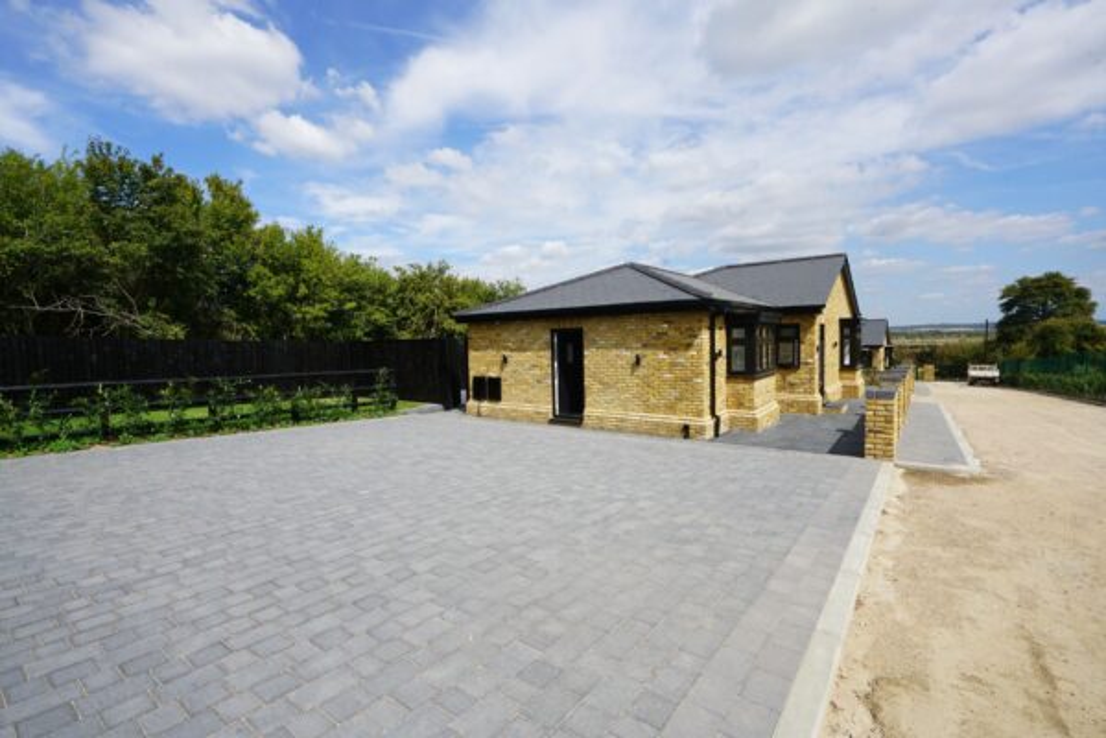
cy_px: 369
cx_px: 553
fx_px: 492
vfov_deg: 73.7
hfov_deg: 96.7
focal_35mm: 16
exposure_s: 1/100
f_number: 14
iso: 100
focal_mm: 16
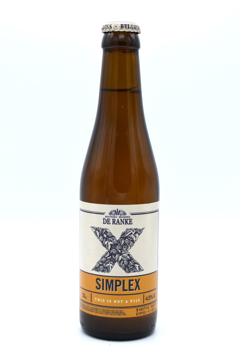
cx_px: 120
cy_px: 180
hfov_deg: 18.9
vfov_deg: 28.1
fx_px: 720
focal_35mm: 72
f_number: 7.1
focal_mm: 48
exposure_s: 1/250
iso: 200
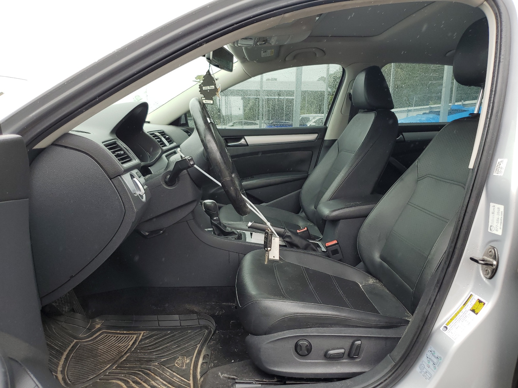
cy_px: 194
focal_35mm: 26
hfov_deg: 67.3
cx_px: 259
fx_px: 389
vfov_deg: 53.1
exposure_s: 1/323
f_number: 1.5
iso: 50
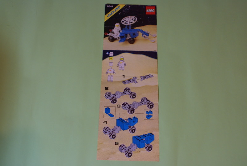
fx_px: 289
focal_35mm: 42
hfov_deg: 46.3
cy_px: 83
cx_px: 124
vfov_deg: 32.0
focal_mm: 28
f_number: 5
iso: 400
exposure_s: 1/10
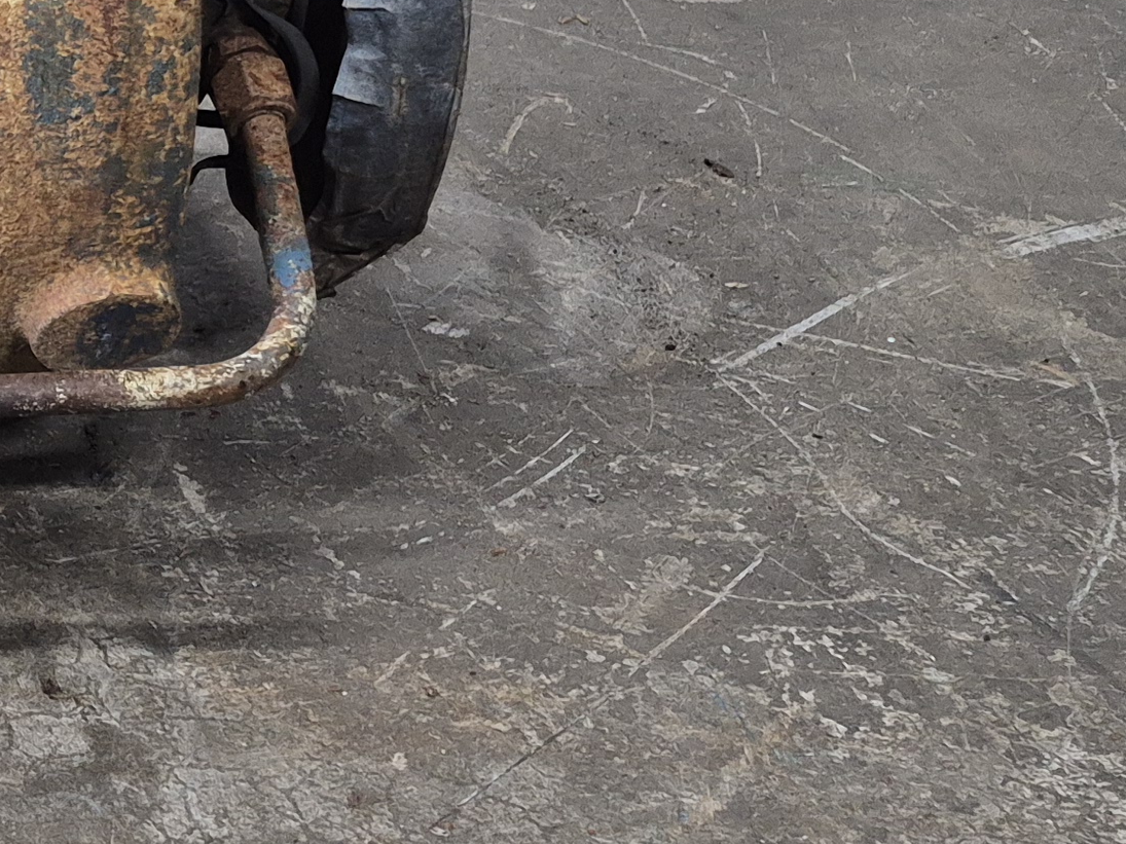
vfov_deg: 17.4
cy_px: 194
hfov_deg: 19.5
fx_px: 2732
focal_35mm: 84
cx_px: -677
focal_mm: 5.4
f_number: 1.8
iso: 400
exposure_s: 1/120
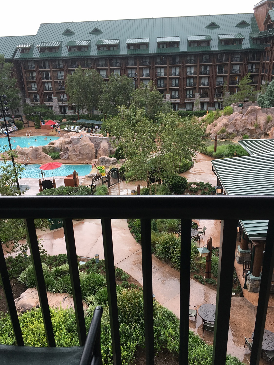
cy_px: 182
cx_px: 137
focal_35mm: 29
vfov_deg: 61.7
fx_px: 306
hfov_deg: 48.2
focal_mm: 4.15
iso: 25
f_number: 2.2
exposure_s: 1/269
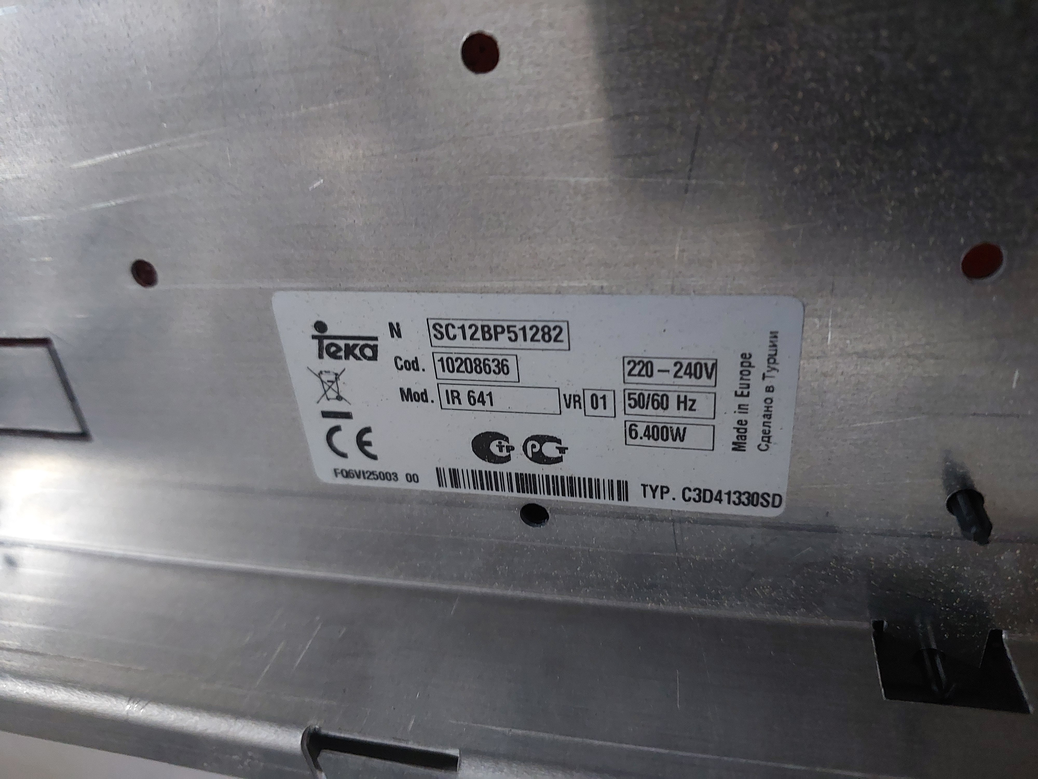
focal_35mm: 23
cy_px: 390
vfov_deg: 58.9
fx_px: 690
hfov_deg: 73.9
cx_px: 519
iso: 640
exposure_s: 1/33.3
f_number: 1.8
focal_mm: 5.06
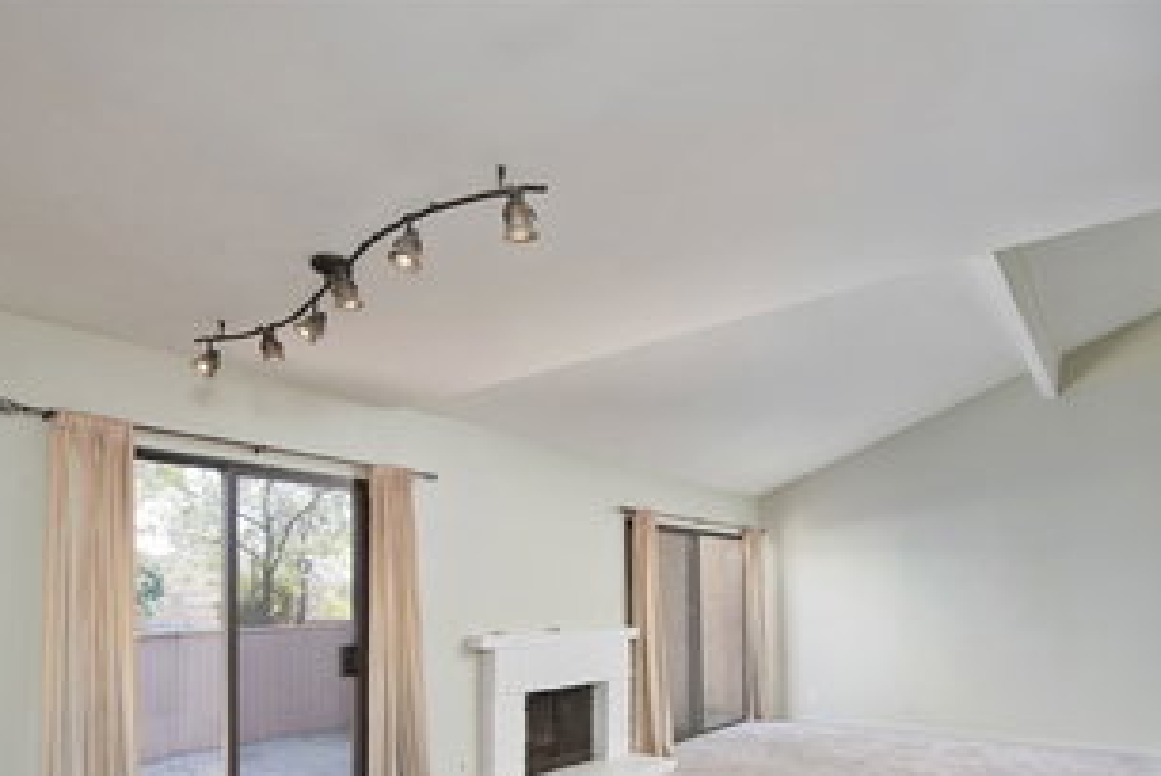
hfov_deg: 78.5
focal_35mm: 22
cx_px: 590
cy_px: 590
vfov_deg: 54.4
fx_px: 710
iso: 400
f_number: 7.1
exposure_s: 1/200
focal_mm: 14
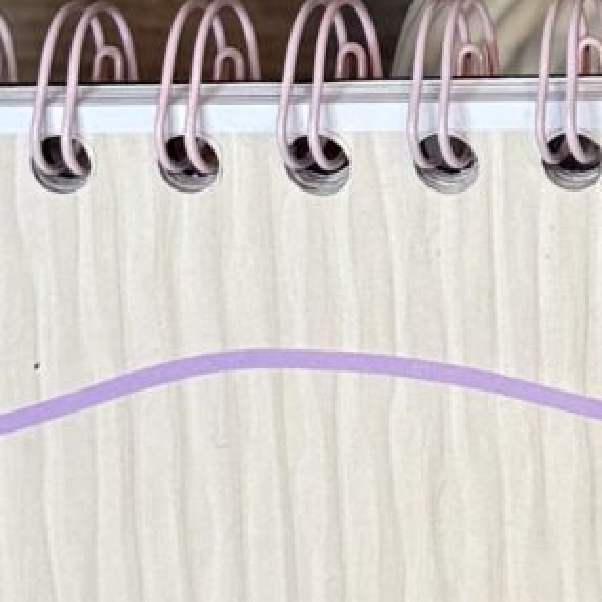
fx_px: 3738
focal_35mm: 190
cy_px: -429
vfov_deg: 8.9
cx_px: 876
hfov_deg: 9.0
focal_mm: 6.76
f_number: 1.78
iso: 160
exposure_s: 1/100
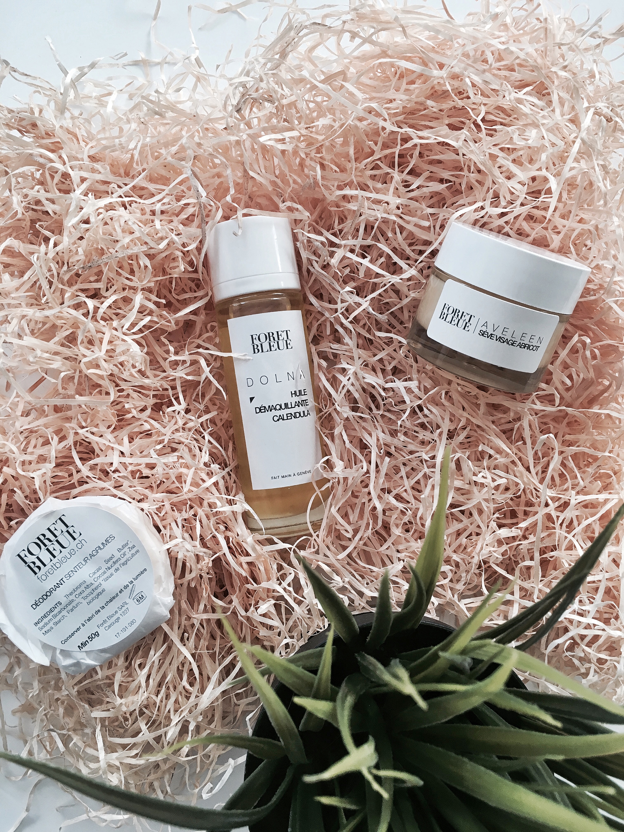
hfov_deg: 48.2
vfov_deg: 61.7
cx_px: 312
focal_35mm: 29
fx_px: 697
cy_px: 416
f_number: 2.2
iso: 32
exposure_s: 1/33
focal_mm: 4.15
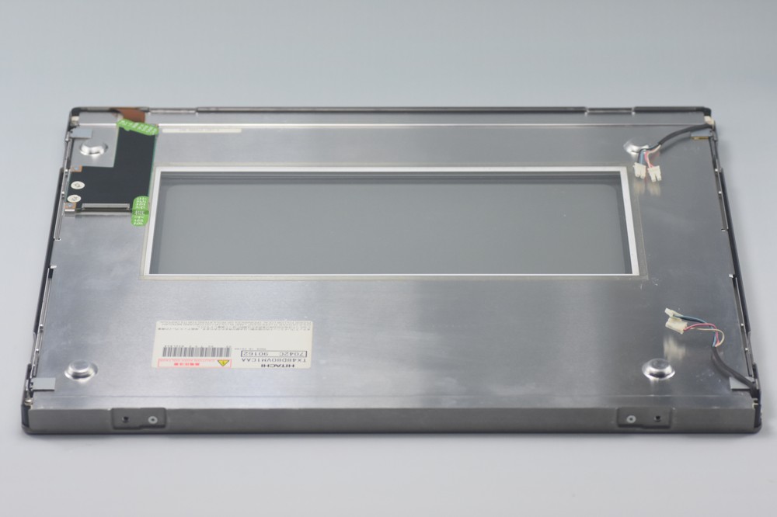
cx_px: 388
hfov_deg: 15.2
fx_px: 2913
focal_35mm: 135
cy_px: 258
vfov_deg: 10.2
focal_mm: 90
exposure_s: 1/640
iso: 800
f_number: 6.3
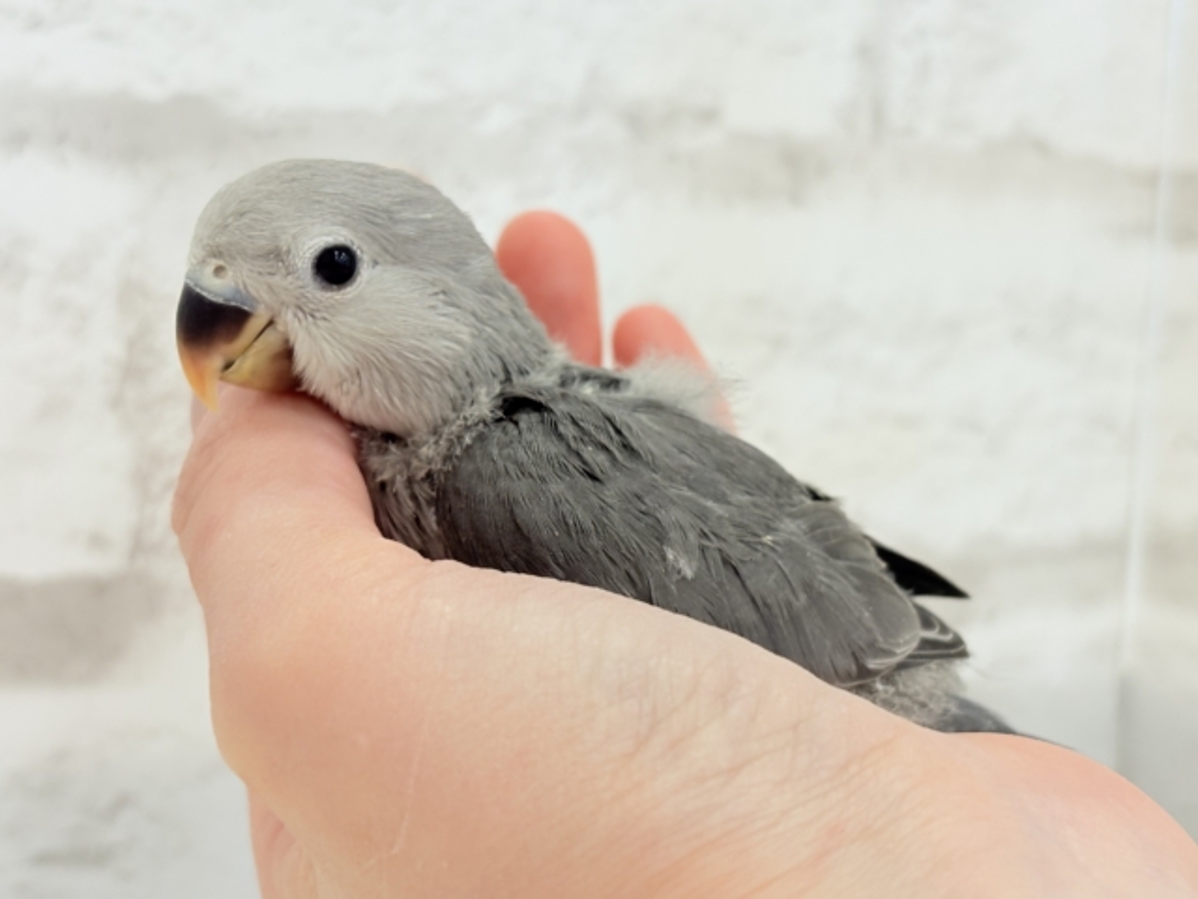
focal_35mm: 52
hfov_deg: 36.8
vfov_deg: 28.0
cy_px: 450
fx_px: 1800
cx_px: 599
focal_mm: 5.96
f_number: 1.6
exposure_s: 1/100
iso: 100
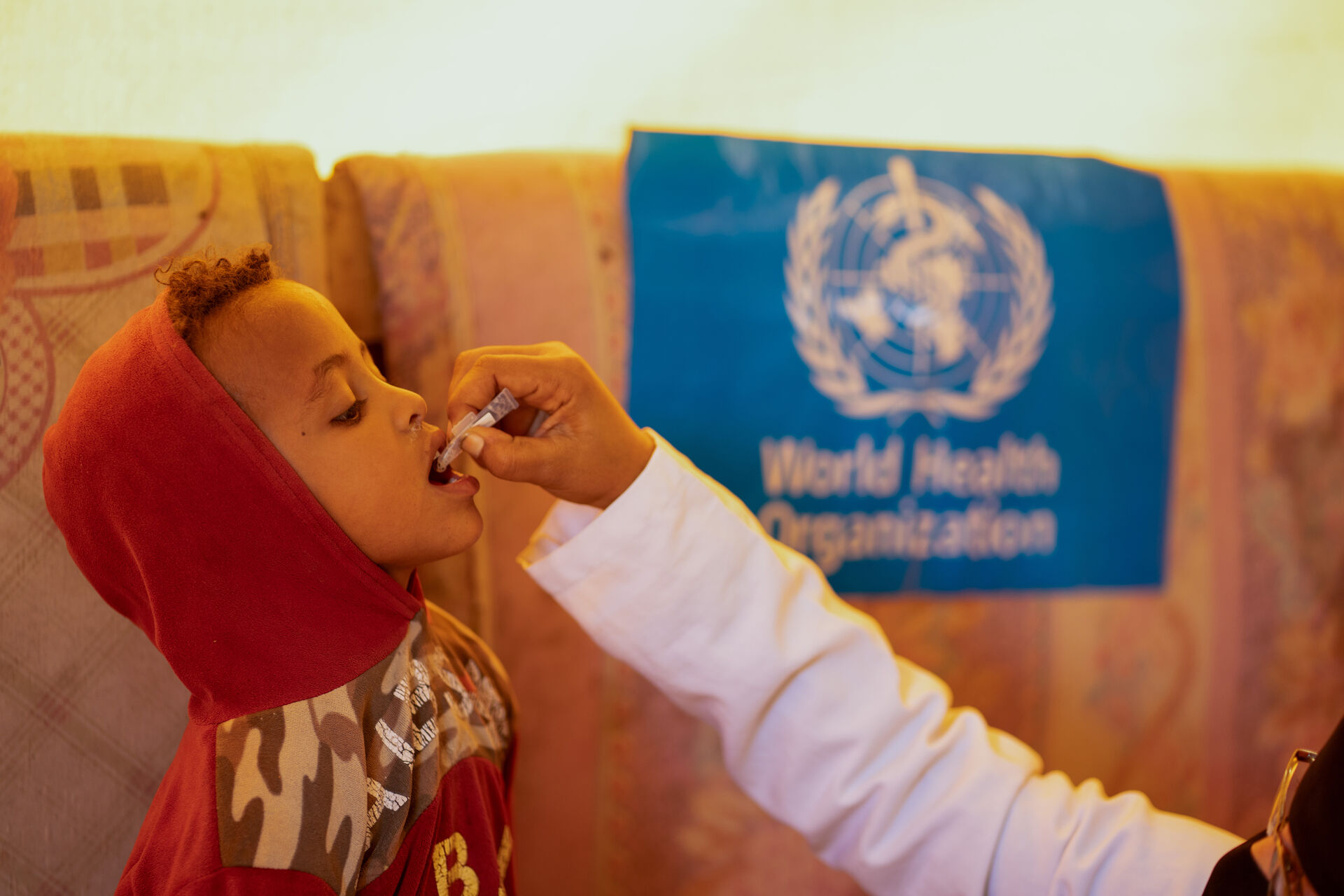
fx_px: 3173
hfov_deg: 23.9
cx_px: 672
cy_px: 448
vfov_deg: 16.1
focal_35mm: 85
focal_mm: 85
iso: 320
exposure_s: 1/125
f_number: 1.8
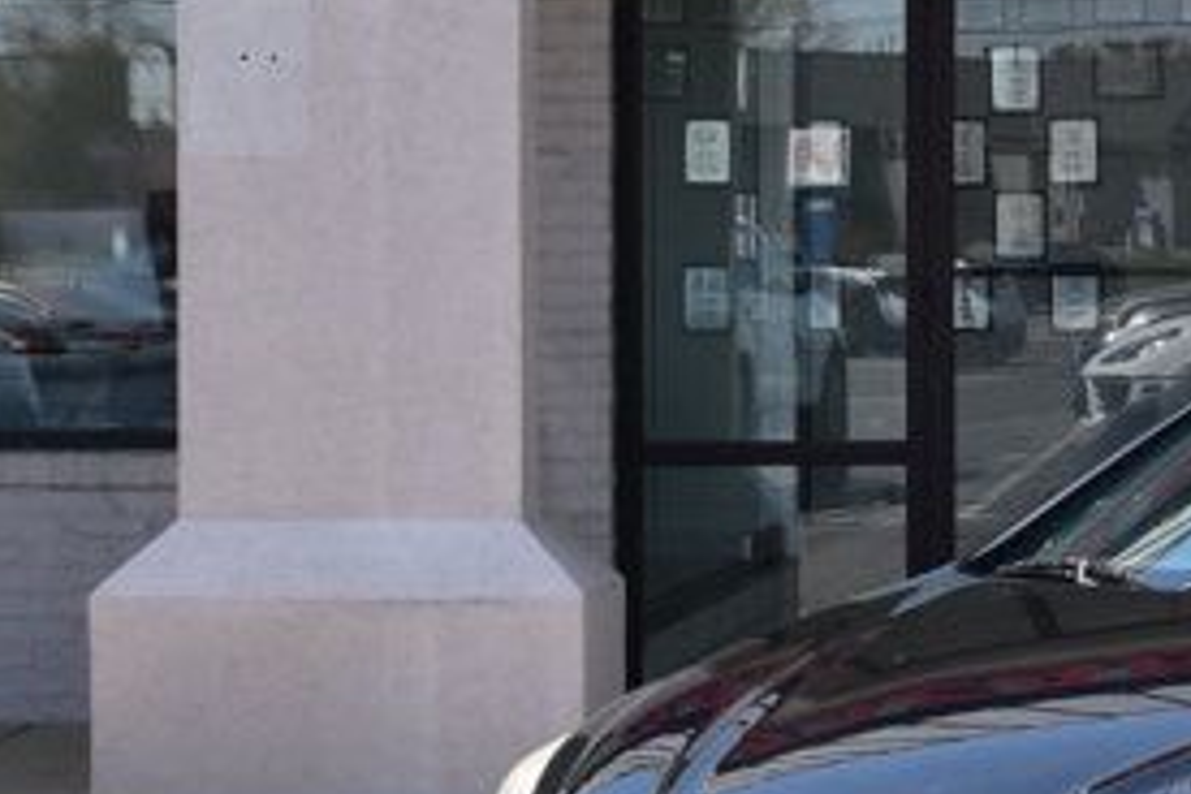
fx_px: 5161
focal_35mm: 156
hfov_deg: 12.9
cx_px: 1407
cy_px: 380
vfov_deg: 8.8
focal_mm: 28
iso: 400
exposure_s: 1/400
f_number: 11
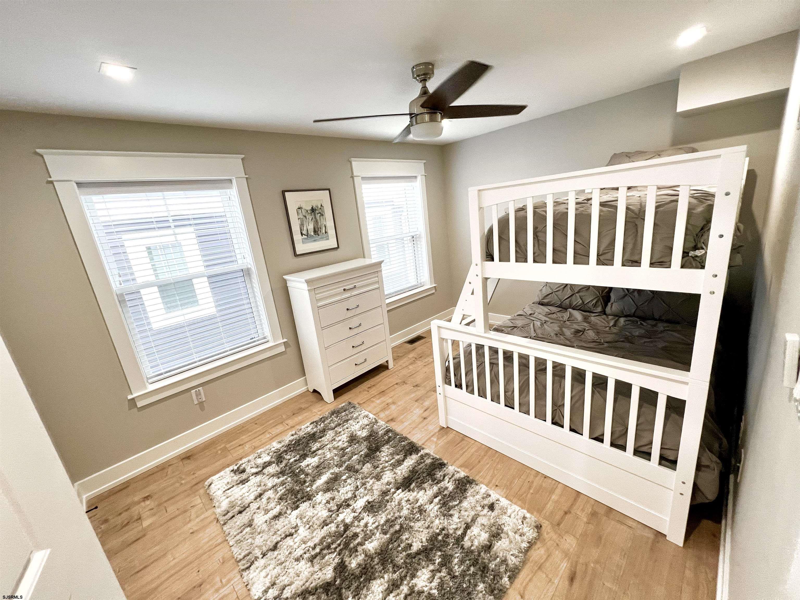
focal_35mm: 13
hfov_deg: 106.2
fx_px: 300
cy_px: 300
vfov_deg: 89.9
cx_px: 400
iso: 200
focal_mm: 1.57
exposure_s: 1/120
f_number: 1.8
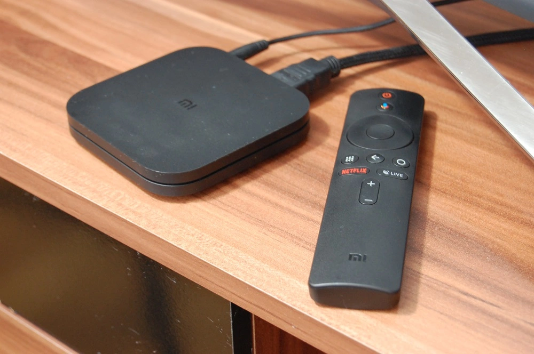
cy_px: 177
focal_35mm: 82
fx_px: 1222
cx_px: 267
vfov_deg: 16.5
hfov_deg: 24.6
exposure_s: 1/8
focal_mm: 55
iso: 900
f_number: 5.6
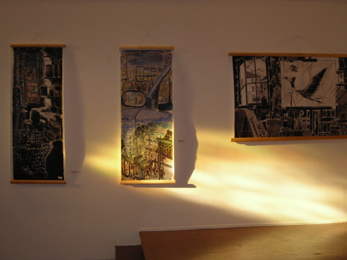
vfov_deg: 32.2
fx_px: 451
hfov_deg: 42.1
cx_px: 176
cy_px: 123
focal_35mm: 45
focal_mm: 6.3
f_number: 3.2
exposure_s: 1/30
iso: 50
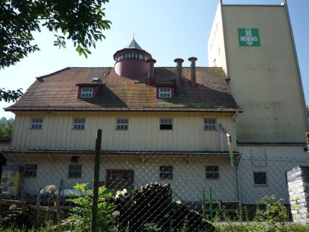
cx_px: 154
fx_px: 286
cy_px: 116
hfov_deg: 56.8
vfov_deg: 44.2
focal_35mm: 32
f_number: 4
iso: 100
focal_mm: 5.2
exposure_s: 1/400
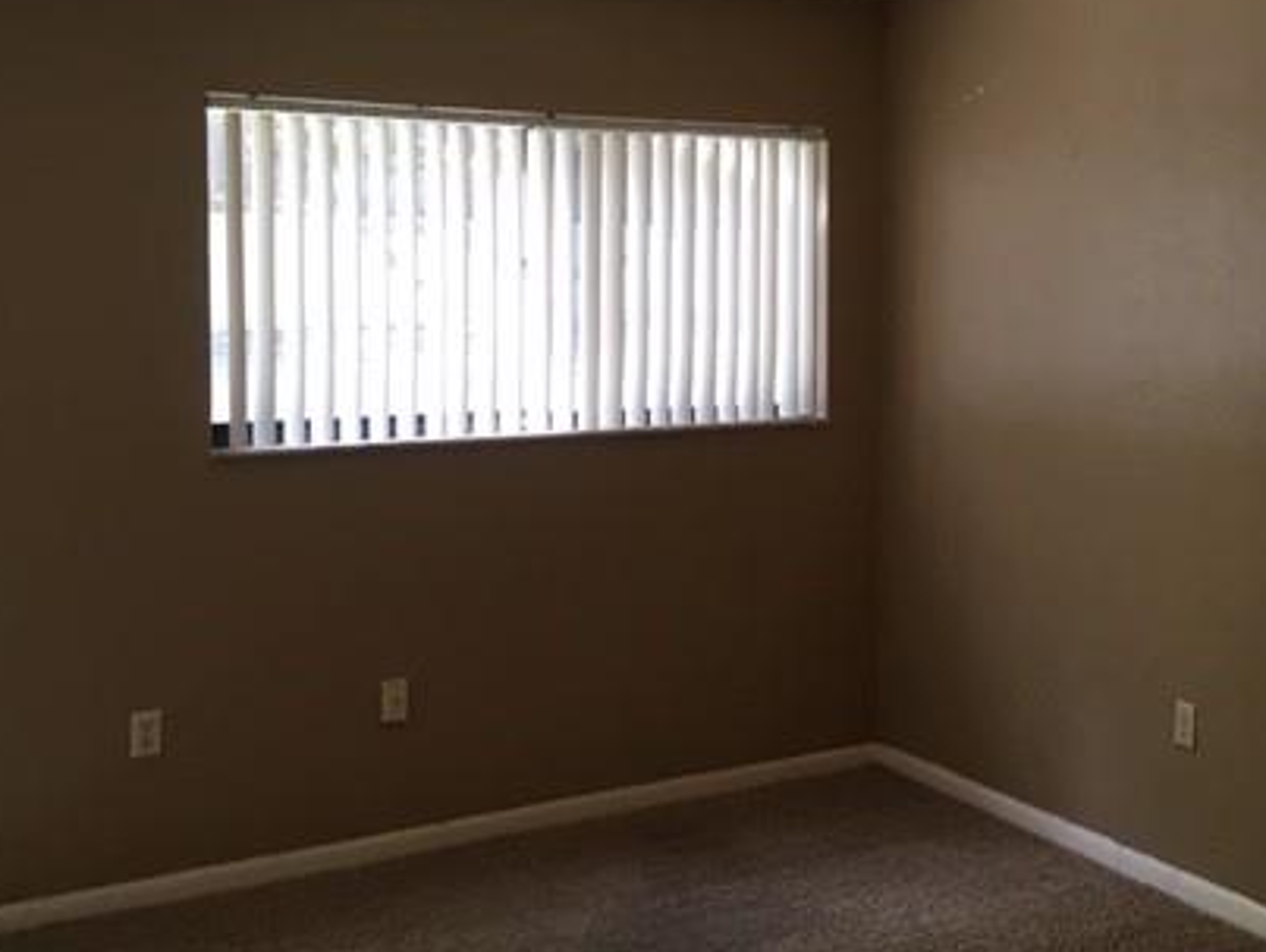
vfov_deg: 31.4
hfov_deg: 40.5
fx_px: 1684
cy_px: 355
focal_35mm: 46
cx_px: 883
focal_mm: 4.15
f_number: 2.2
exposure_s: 1/30
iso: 32
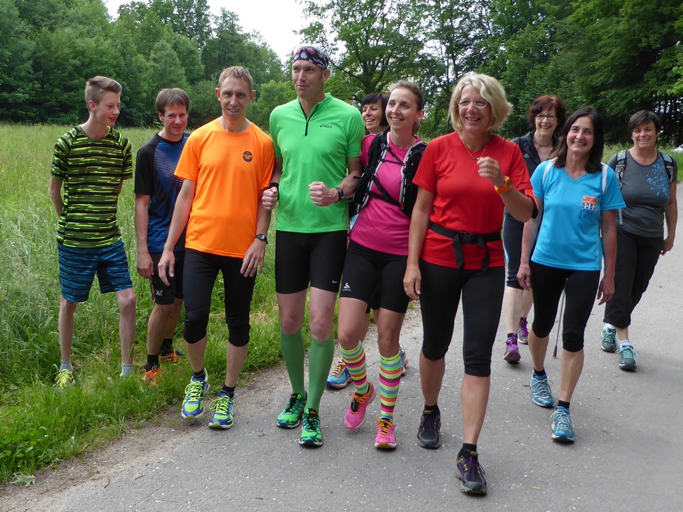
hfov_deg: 60.0
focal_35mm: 30
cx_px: 342
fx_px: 592
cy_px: 256
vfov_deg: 46.8
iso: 80
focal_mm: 4.7
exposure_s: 1/200
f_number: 3.4
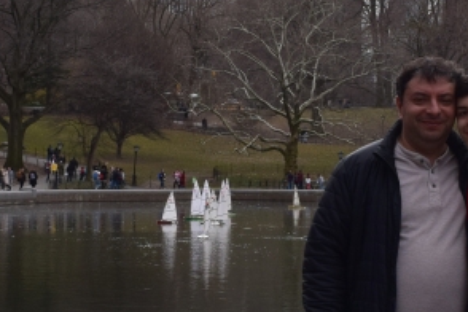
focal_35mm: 136
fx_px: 1768
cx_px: 247
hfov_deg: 15.1
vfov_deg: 10.1
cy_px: 118
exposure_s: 1/500
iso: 320
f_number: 11
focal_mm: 26
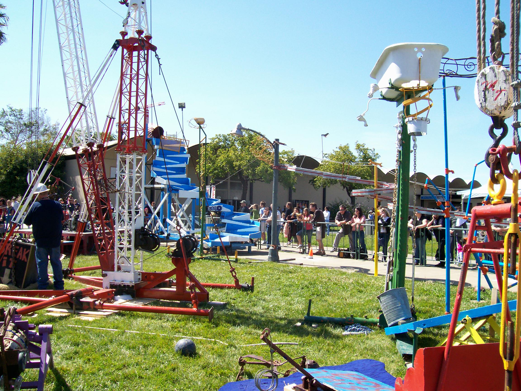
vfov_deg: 41.8
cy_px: 196
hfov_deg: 54.0
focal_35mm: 34
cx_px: 260
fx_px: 512
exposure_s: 1/230
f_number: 5.1
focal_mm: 5.6
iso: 80
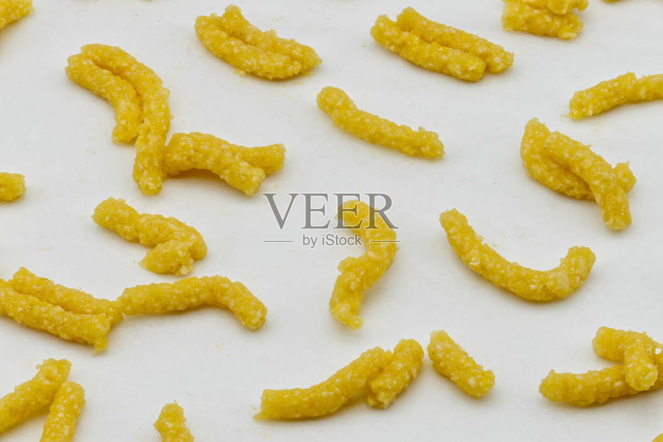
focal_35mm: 174
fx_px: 3205
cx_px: 332
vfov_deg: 7.9
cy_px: 221
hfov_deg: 11.8
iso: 100
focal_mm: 116
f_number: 32
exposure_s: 1/8
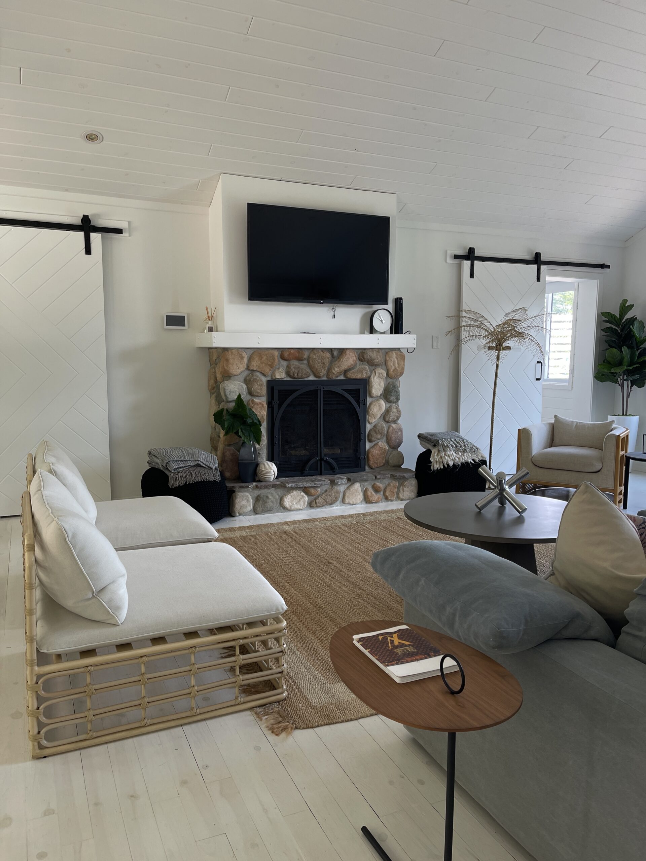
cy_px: 430
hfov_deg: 53.1
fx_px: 647
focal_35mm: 26
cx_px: 323
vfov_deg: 67.3
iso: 64
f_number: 1.6
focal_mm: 5.1
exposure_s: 1/121
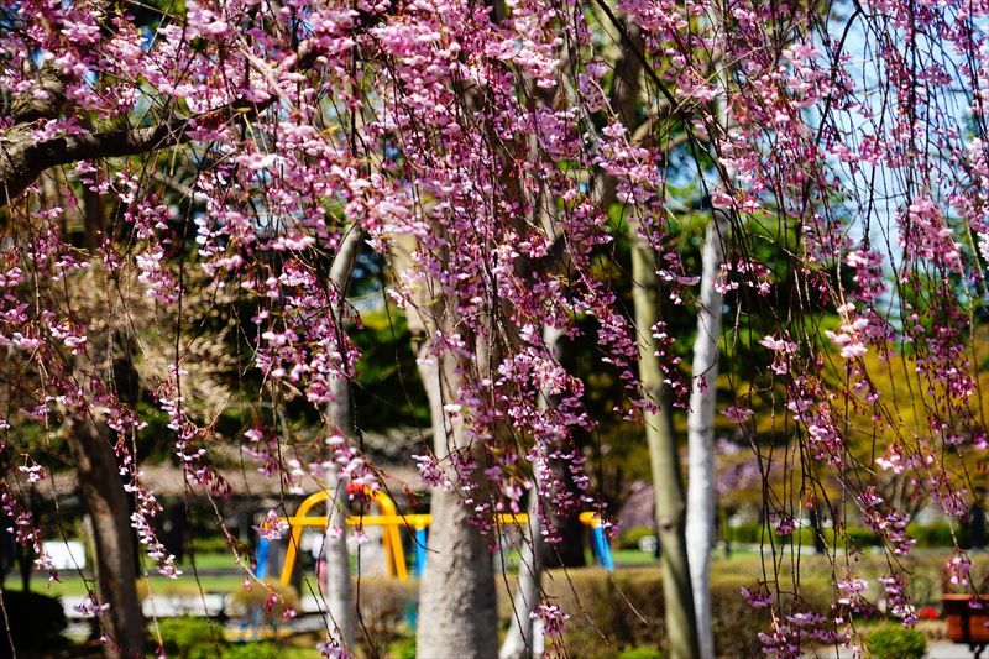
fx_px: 4230
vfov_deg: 8.9
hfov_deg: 13.3
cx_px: 494
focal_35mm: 154
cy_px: 330
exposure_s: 1/250
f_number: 6.7
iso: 125
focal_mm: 154
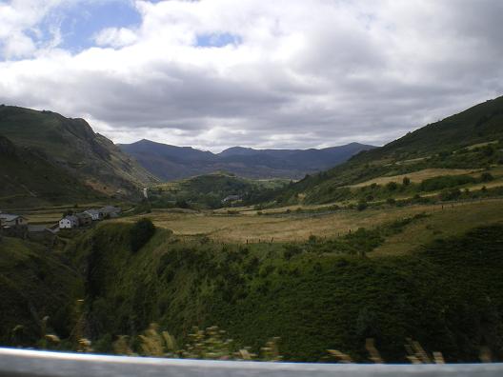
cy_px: 188
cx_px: 252
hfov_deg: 49.0
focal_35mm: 38
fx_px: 552
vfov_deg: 37.7
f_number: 4.6
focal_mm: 6.3
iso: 64
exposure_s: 1/500
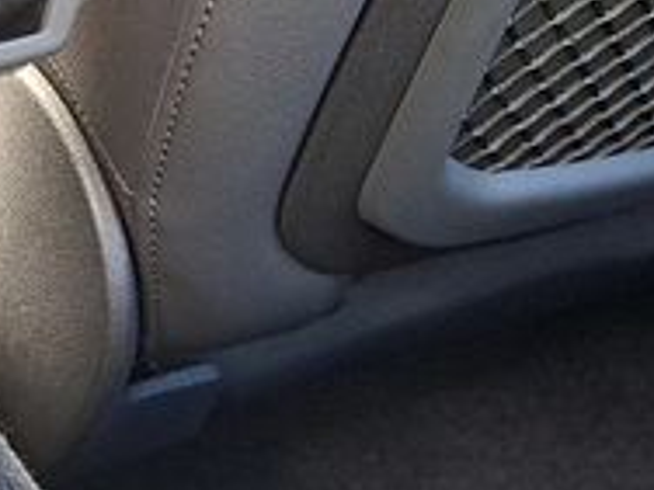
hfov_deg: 20.7
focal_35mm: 85
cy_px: -59
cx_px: -223
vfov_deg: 16.8
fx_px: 1606
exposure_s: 1/30
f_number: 1.8
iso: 233
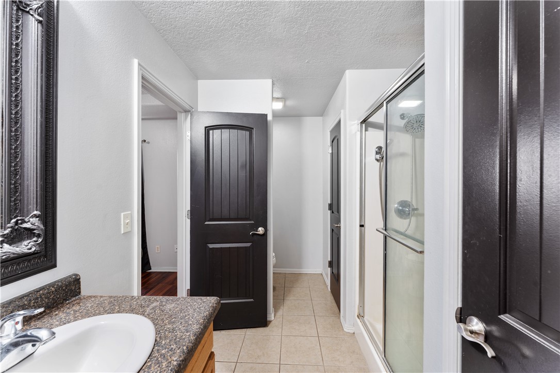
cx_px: 280
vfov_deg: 81.2
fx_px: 218
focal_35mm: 14
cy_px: 186
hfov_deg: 104.3
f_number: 8
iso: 64
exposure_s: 3.2
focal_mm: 14
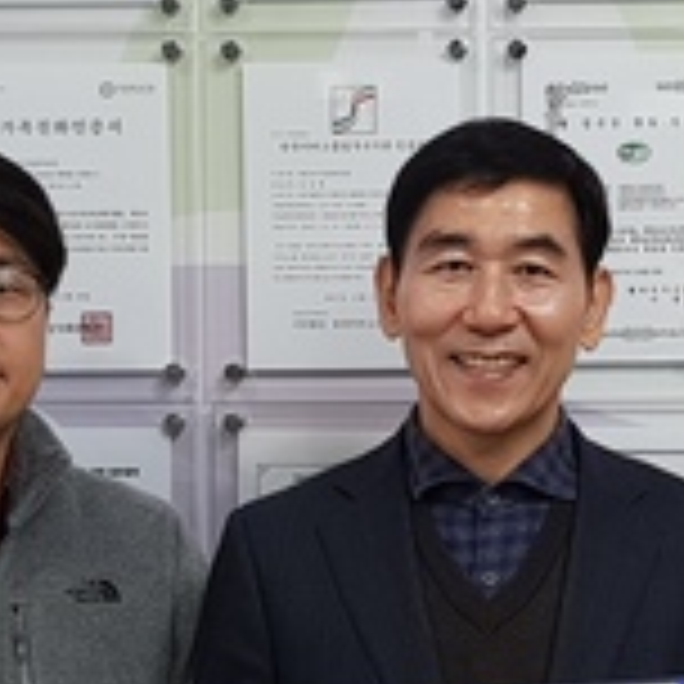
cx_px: 472
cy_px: 428
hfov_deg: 17.9
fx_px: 2168
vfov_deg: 17.9
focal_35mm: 97
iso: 64
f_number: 1.7
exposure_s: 1/60
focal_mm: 4.3
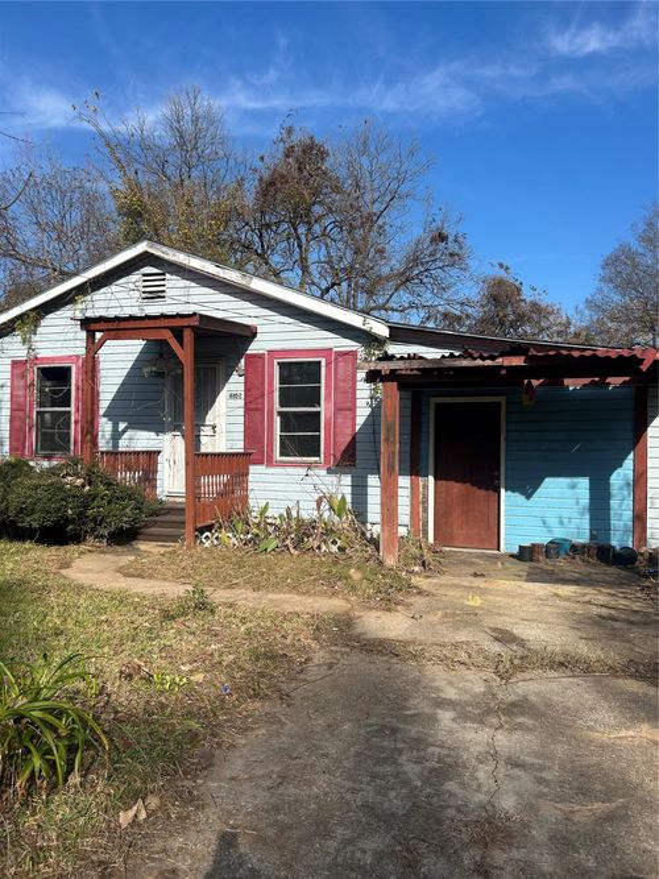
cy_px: 440
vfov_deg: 67.3
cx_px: 330
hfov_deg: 53.0
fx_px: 660
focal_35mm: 26
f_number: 1.5
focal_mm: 5.7
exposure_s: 1/4115
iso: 50
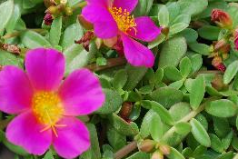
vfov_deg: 12.5
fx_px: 728
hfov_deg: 18.6
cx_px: 109
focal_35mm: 110
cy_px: 64
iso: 125
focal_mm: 48
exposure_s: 1/60
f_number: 8
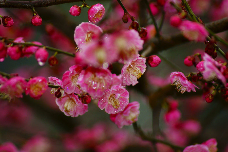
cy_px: 76
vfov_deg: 3.3
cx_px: 114
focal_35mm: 420
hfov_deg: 4.9
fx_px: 2658
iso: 200
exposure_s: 1/160
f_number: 5.6
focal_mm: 280
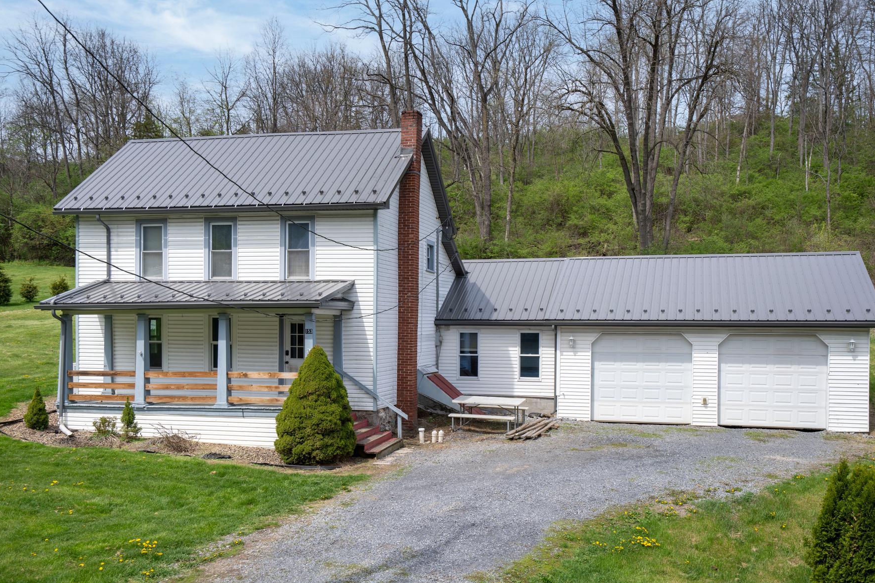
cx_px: 461
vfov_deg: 37.8
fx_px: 851
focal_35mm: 35
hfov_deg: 54.4
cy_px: 340
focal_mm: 30
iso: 100
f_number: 7.1
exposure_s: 1/250
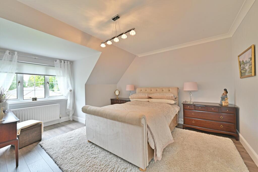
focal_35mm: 14
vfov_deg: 81.2
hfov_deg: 104.2
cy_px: 86
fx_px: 100
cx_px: 129
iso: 125
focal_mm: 14
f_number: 11
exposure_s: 1/2
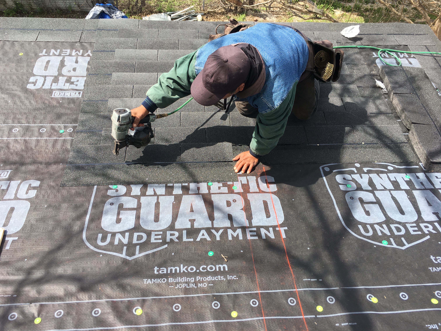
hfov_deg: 61.7
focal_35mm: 29
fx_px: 369
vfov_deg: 48.2
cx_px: 220
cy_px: 166
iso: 25
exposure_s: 1/601
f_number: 2.2
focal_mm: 4.15
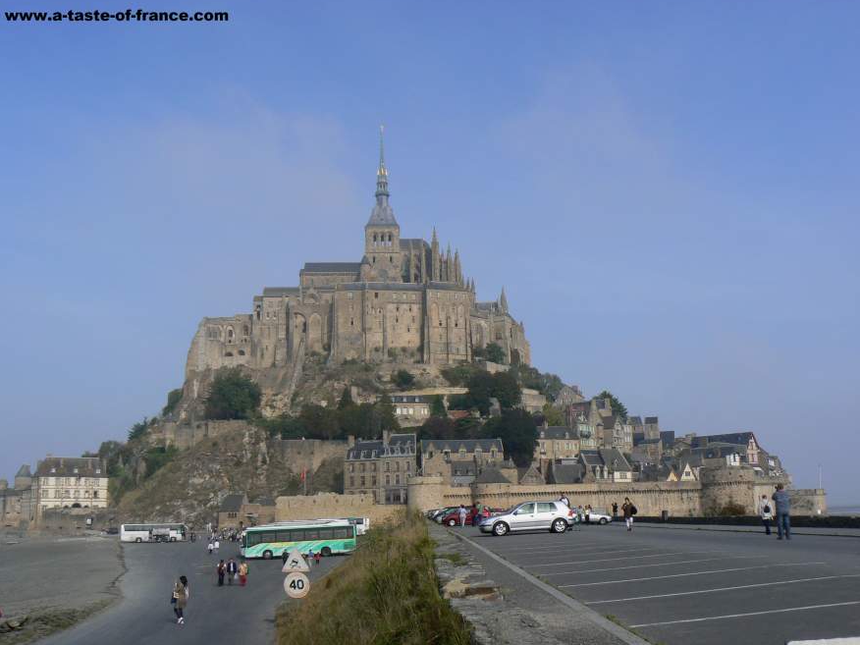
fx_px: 919
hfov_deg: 50.1
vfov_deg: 38.7
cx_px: 425
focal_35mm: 37
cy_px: 318
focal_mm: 6
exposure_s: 1/400
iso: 80
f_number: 8
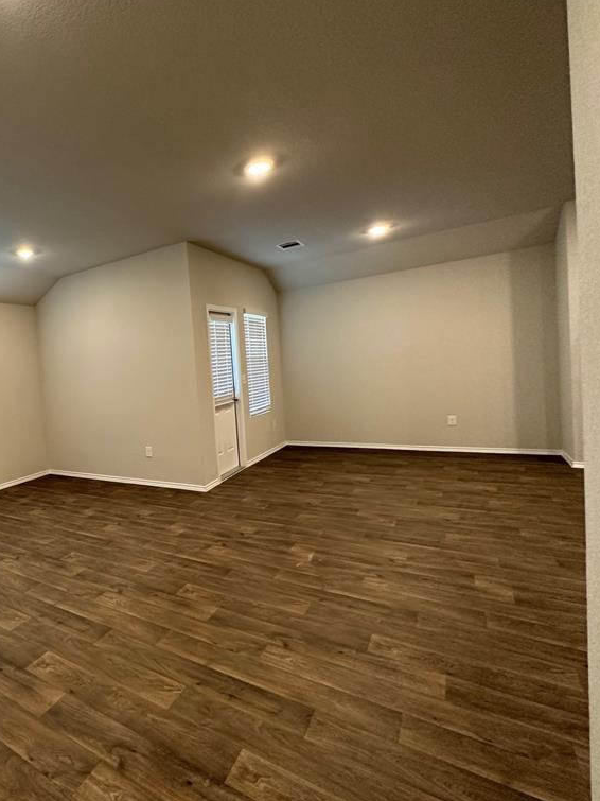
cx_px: 80
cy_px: 397
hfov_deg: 60.1
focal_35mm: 19
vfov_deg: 84.7
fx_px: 439
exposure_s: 1/60
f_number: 2.2
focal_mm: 2.22
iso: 250
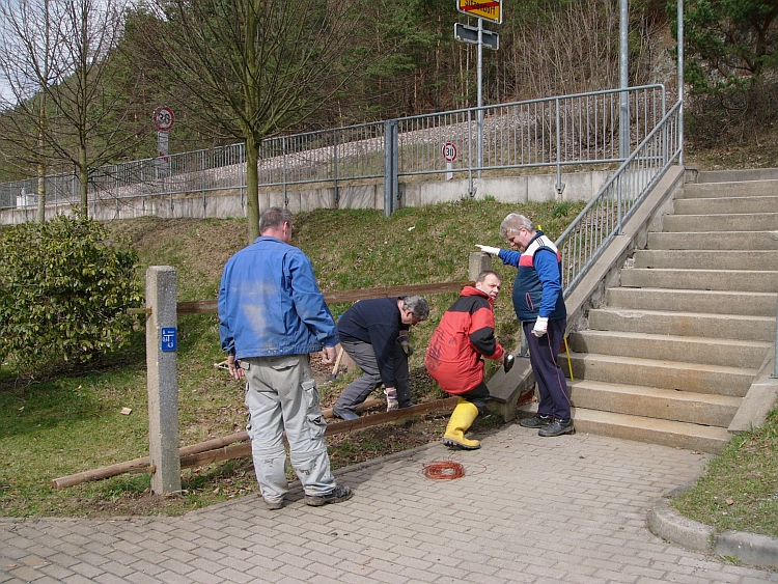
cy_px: 292
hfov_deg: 51.3
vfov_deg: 39.7
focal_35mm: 36
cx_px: 389
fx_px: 809
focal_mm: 6
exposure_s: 1/640
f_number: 3.3
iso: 50
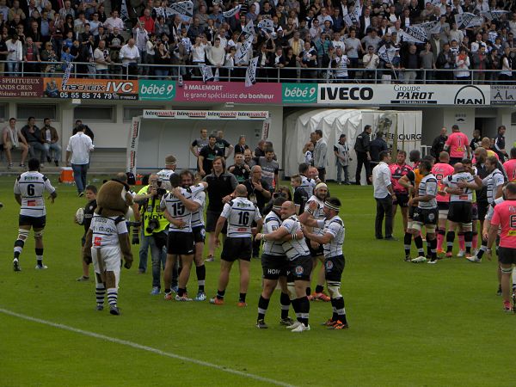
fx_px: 3160
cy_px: 194
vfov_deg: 7.0
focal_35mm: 212
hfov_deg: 9.3
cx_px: 258
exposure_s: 1/245
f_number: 5
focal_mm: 37.7
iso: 64
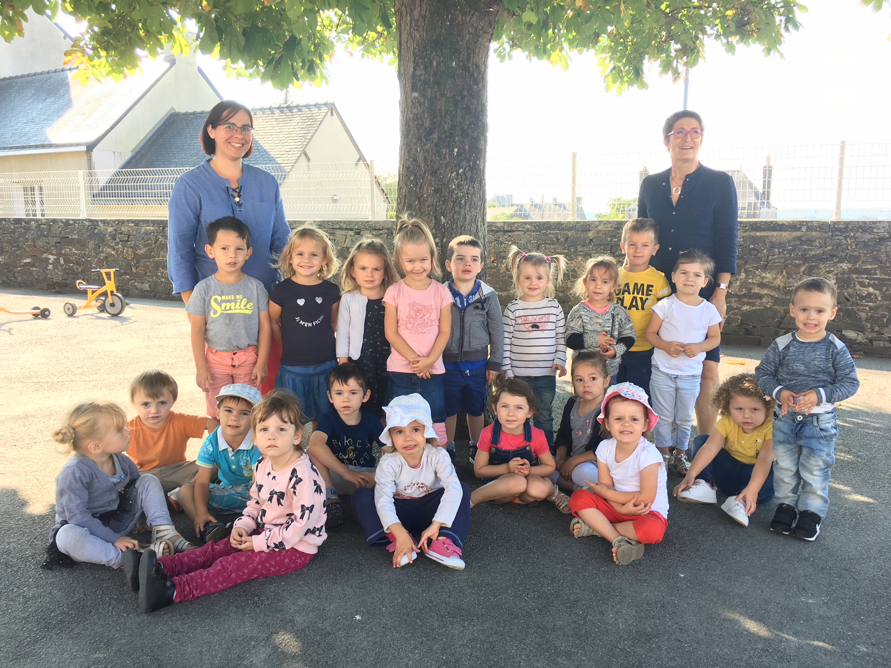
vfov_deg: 48.2
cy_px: 334
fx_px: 746
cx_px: 446
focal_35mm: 29
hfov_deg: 61.7
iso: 25
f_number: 2.2
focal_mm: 4.15
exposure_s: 1/131
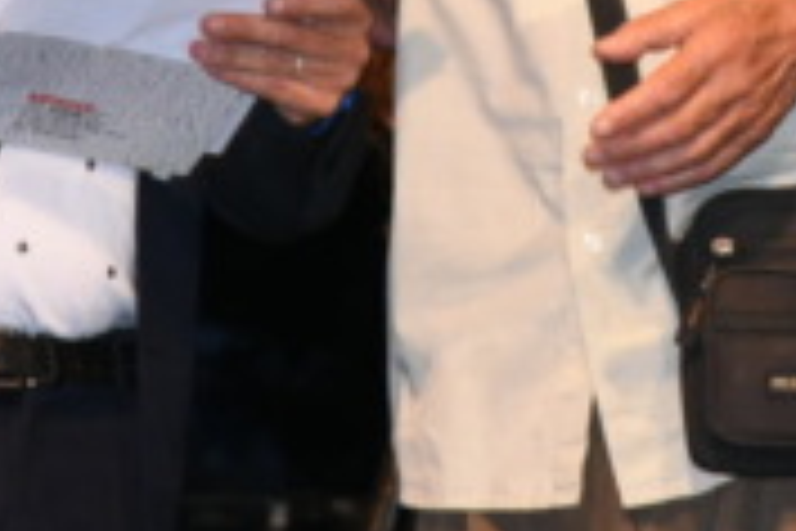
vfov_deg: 3.0
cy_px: -410
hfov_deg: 4.5
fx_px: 10215
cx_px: 387
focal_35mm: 462
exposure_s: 1/200
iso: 4000
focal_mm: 120
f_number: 7.1
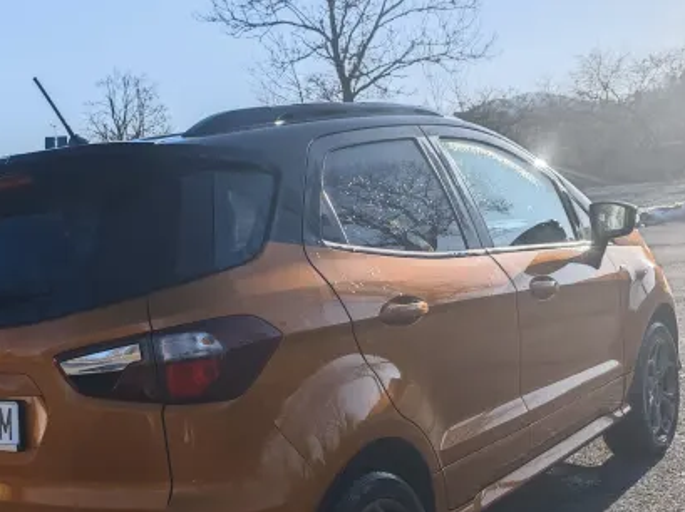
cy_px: 400
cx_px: 239
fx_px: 929
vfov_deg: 30.2
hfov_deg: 40.1
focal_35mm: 47
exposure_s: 1/230
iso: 50
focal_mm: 8.72
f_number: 2.8
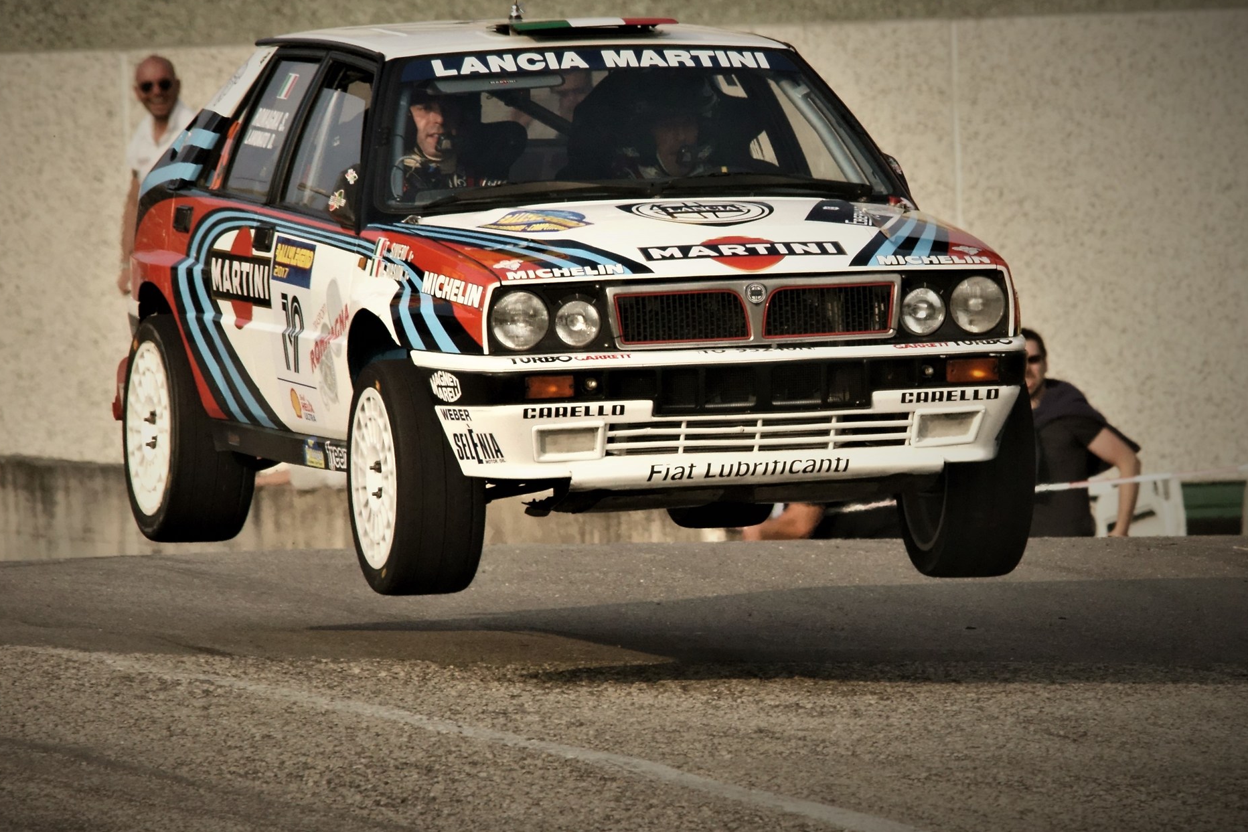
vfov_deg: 2.7
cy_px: 369
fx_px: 17853
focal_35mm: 515
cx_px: 516
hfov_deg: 4.0
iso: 2000
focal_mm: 400
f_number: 9
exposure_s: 1/2000
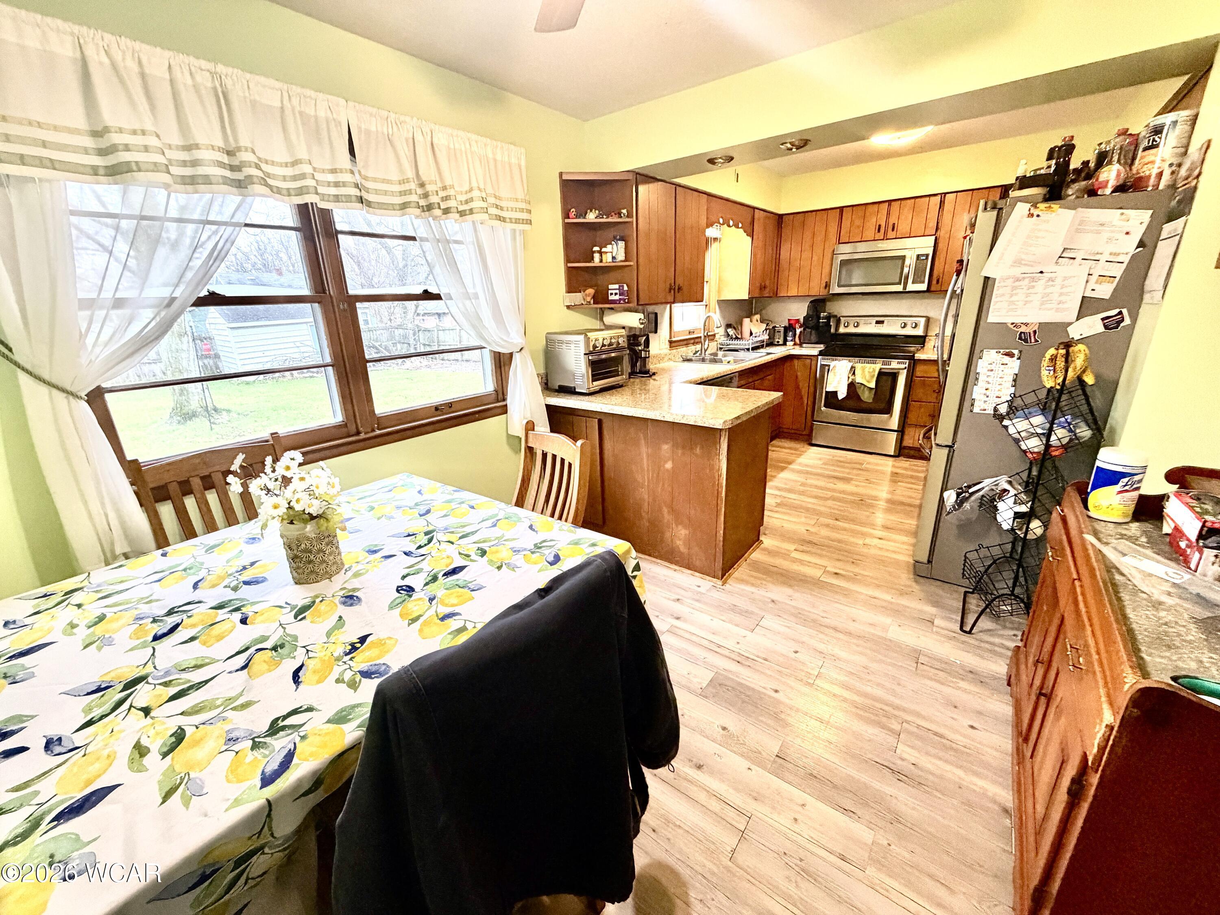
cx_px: 610
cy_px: 458
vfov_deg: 85.7
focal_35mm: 14
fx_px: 493
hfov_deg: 102.1
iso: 320
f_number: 2.2
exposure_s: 1/60
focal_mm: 2.22
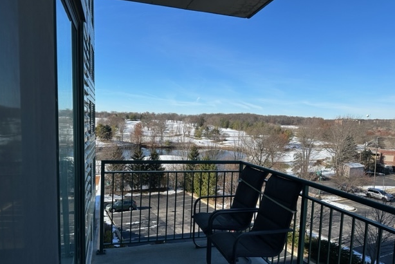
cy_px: 150
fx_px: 285
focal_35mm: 26
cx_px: 197
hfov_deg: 69.4
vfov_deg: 49.5
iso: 80
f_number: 1.78
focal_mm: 6.86
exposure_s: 1/5000
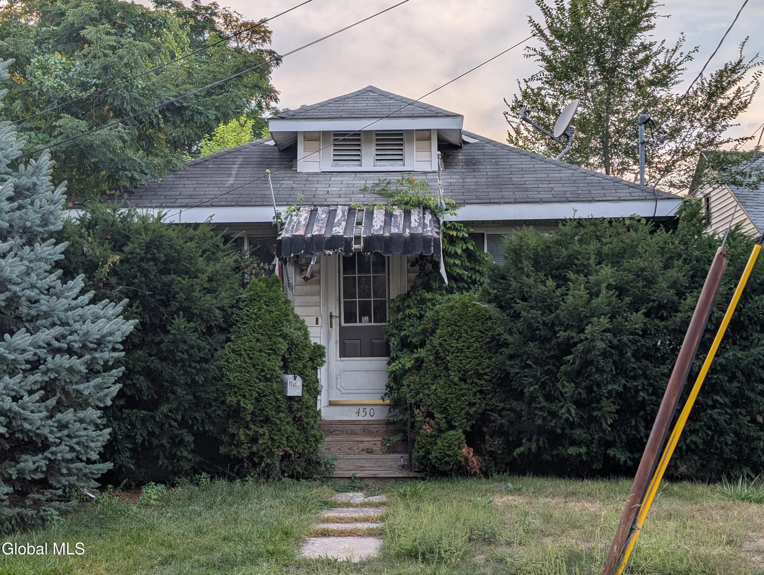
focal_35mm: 49
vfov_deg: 29.7
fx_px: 1083
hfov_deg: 38.9
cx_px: 382
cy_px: 288
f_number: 1.68
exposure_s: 1/580
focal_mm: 6.9
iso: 14
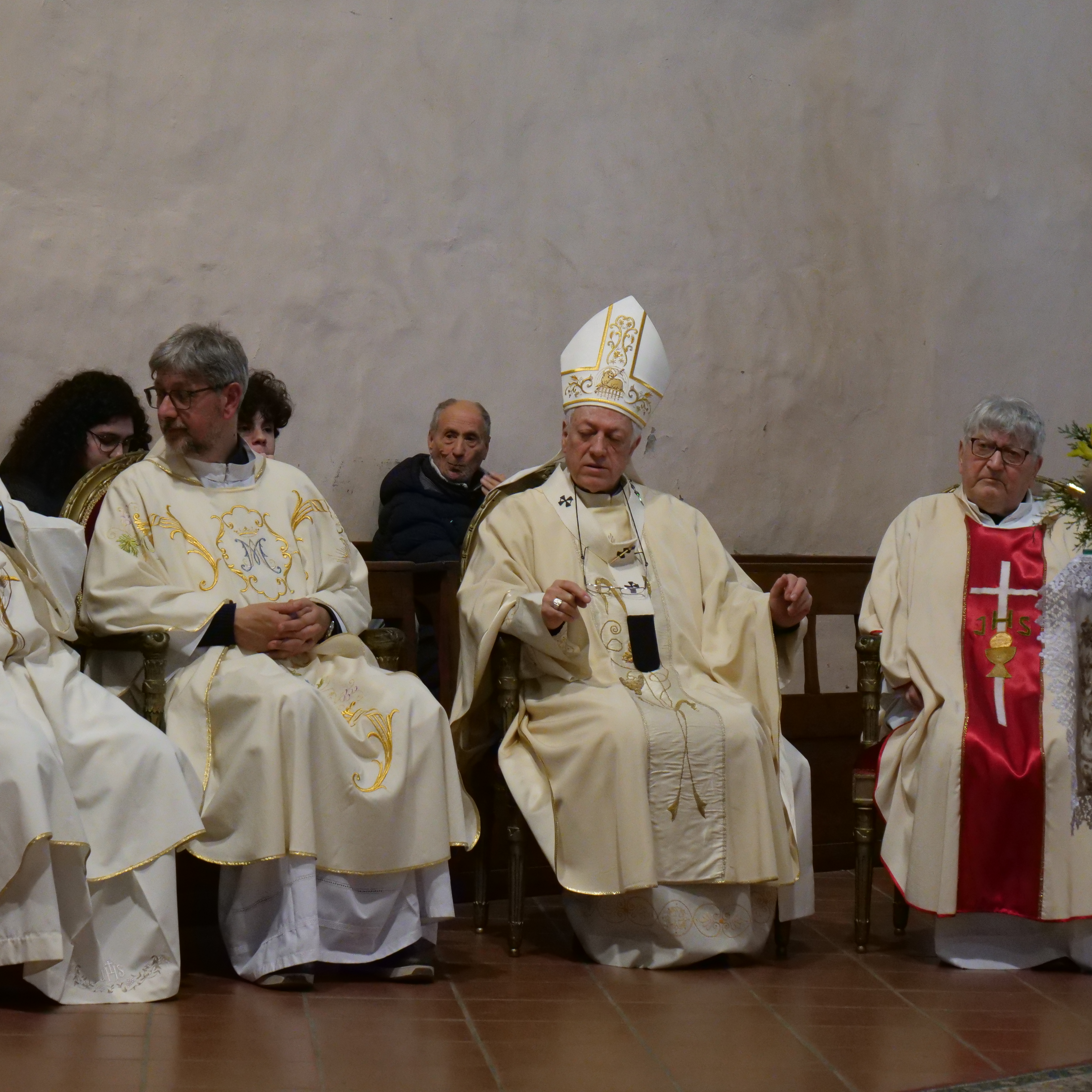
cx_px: 397
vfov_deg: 15.0
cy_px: 544
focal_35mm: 116
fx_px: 4140
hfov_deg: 15.0
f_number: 5.6
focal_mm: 49
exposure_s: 1/100
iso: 3200
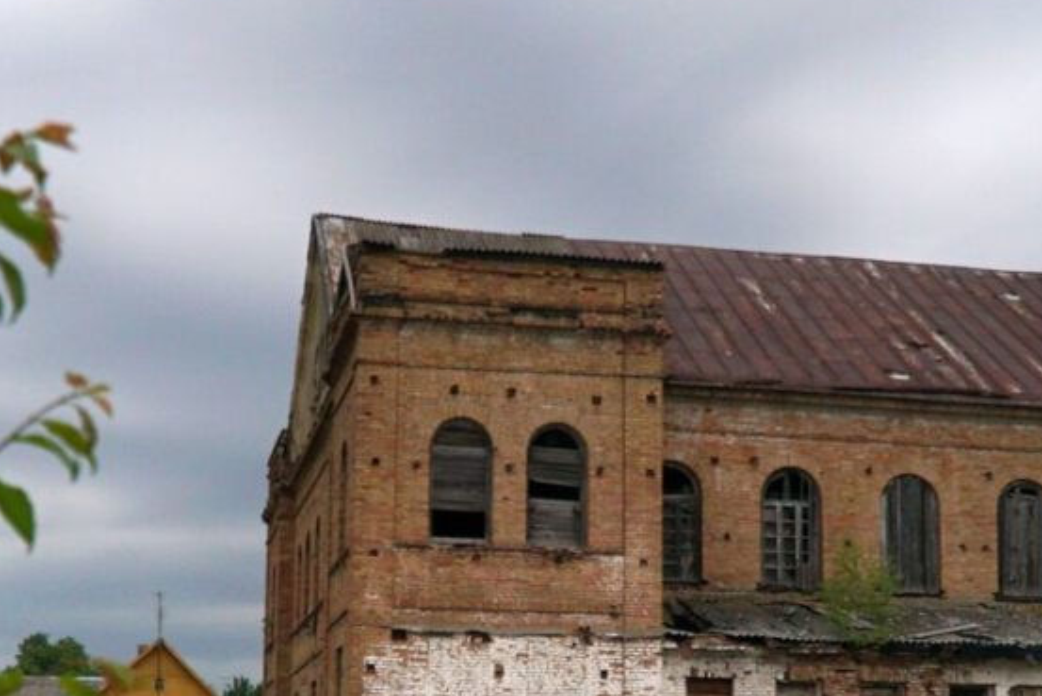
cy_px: 587
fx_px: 1448
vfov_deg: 26.4
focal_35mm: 50
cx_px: 482
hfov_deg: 39.6
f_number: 5
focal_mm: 18
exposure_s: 1/125
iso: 200
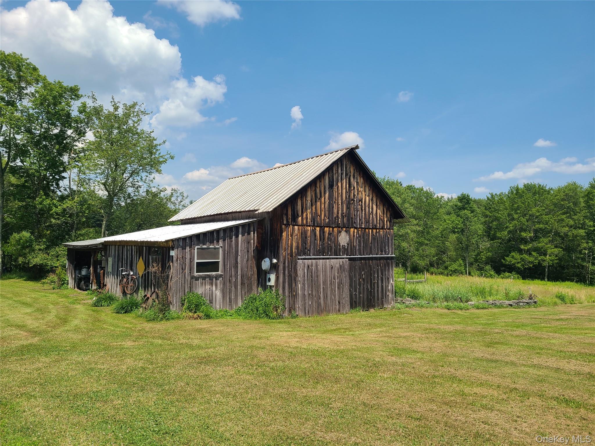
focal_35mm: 26
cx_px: 298
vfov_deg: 53.1
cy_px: 223
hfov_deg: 67.3
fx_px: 447
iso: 40
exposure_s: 1/2404
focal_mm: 5.4
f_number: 1.8
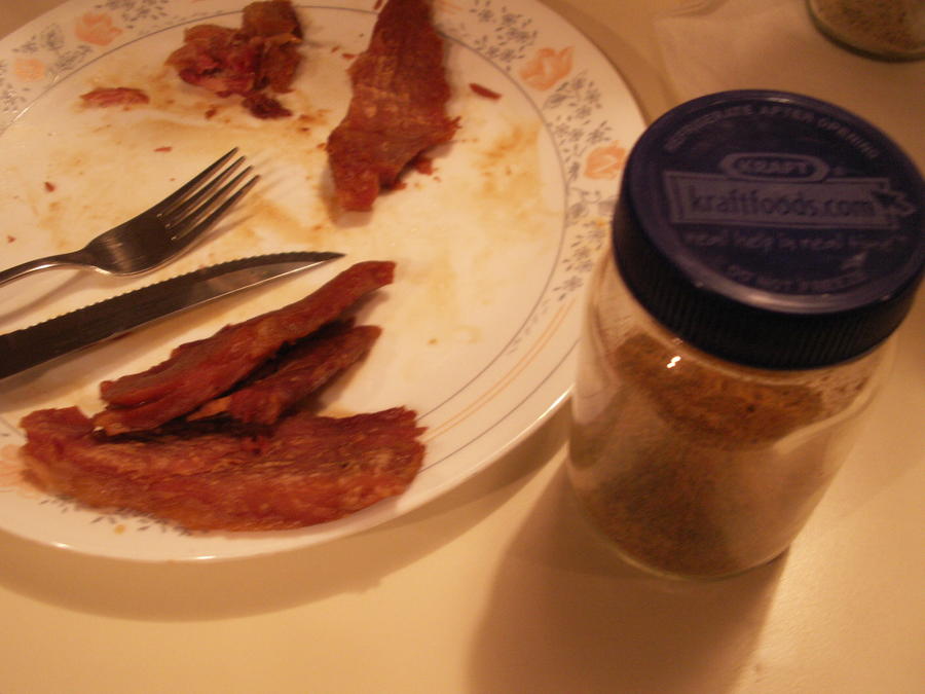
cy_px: 347
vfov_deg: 40.7
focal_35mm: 35
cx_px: 462
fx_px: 935
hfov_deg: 52.6
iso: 160
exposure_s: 1/15
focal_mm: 5.86
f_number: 2.8
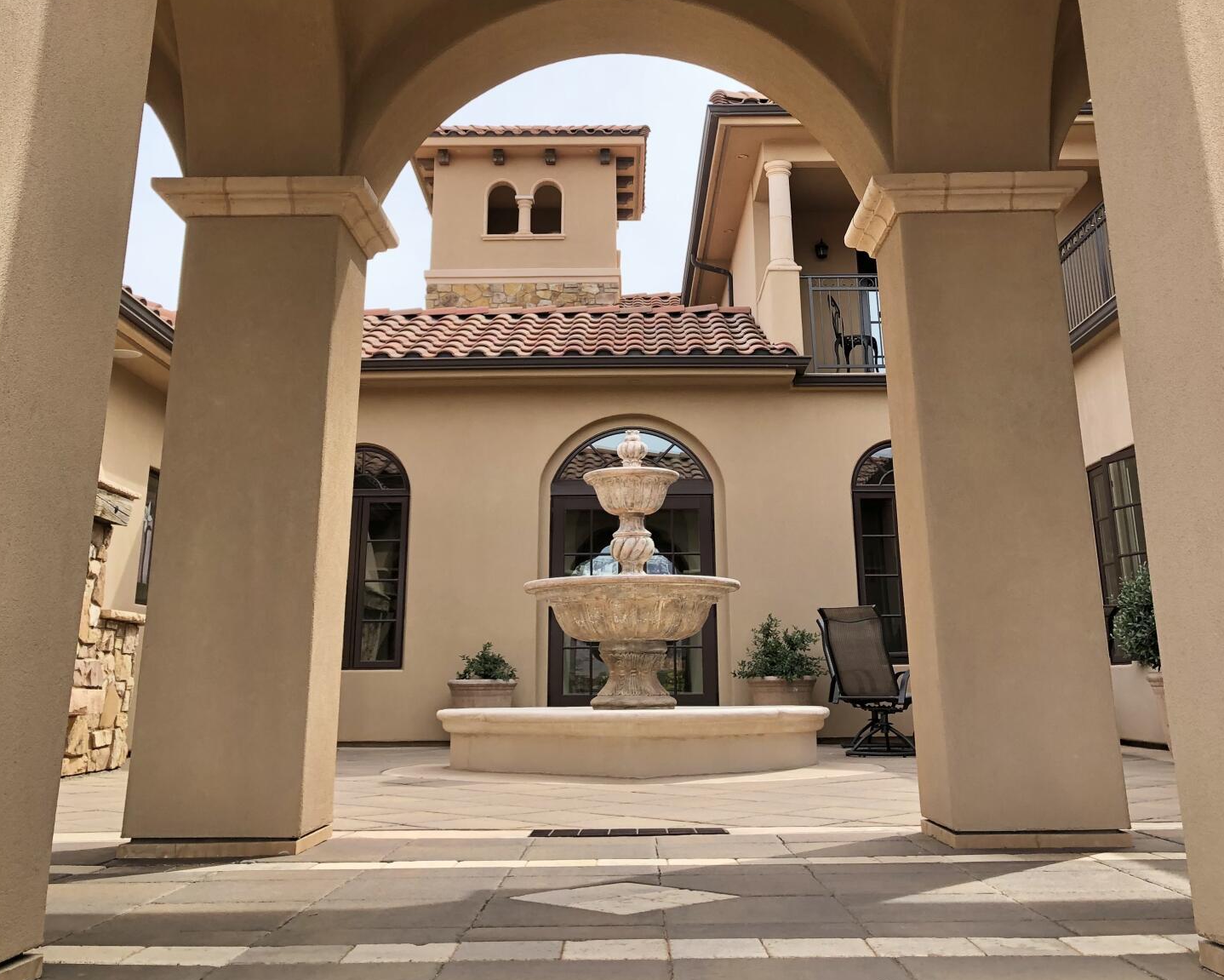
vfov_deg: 37.5
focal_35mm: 38
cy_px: 174
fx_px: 1377
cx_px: 631
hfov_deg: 47.9
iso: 20
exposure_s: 1/486
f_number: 1.8
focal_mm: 3.99
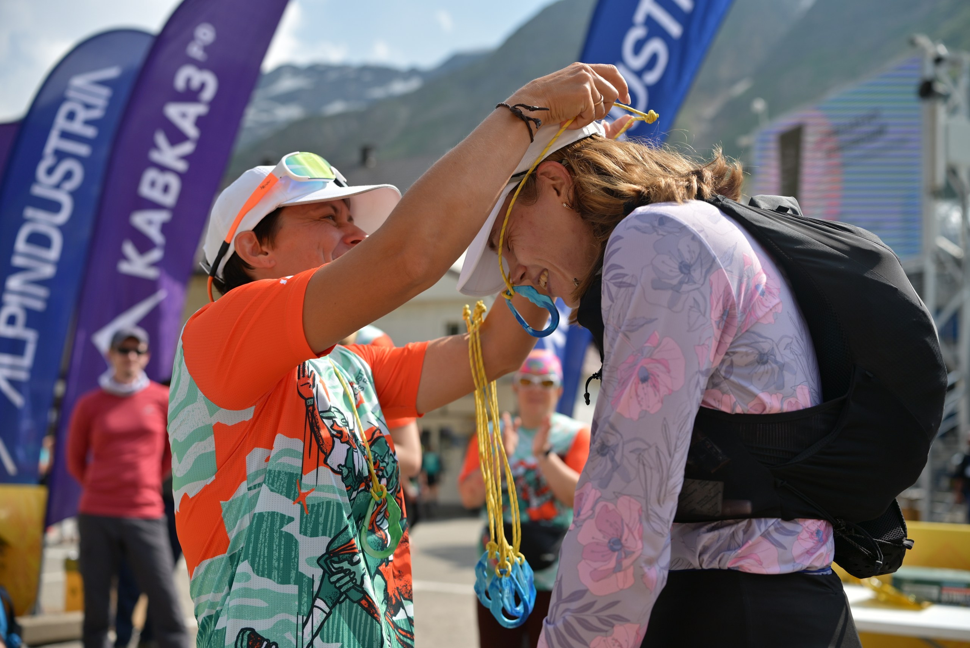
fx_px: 944
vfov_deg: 37.9
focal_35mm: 35
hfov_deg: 54.4
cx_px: 485
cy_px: 324
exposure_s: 1/2000
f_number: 2.8
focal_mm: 35
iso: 125
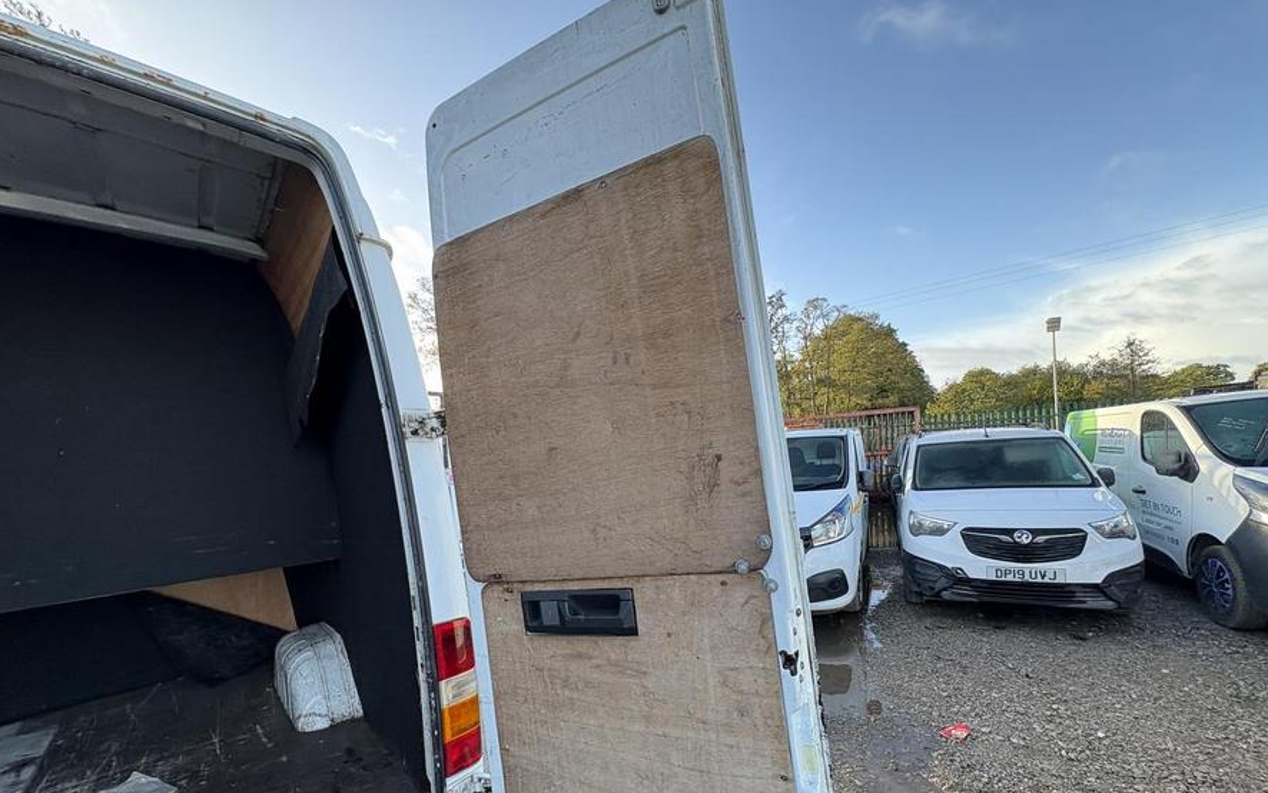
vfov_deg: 74.0
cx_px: 628
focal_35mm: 15
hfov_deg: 101.5
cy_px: 475
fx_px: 518
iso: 40
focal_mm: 2.22
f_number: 2.2
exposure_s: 1/99
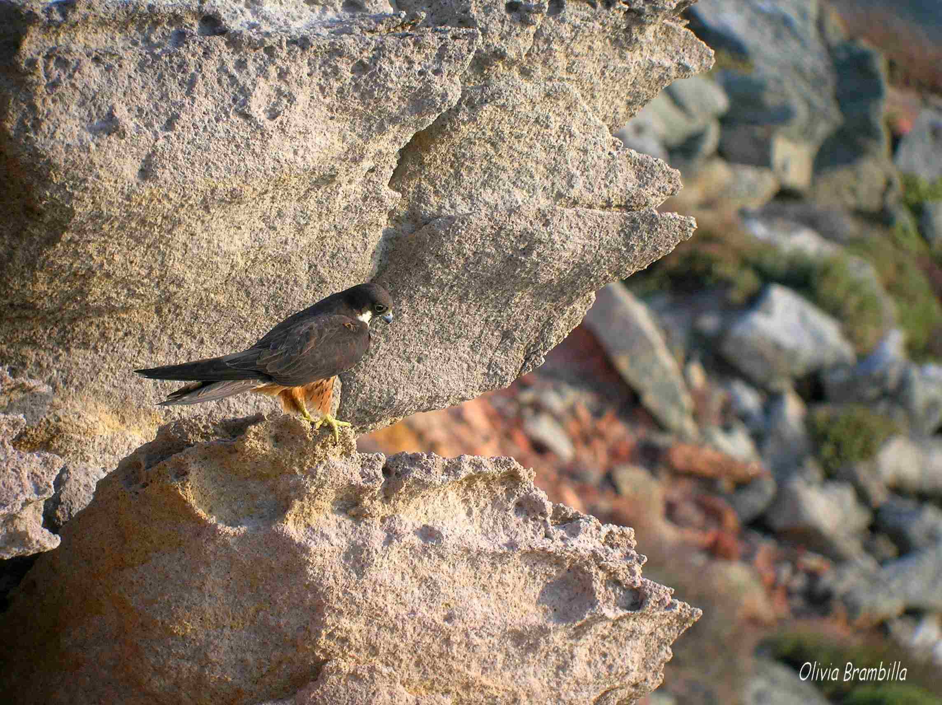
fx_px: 2012
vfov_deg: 19.9
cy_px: 352
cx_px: 471
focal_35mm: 74
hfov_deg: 26.4
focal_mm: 12.3
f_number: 6.7
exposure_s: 1/44.4
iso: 50
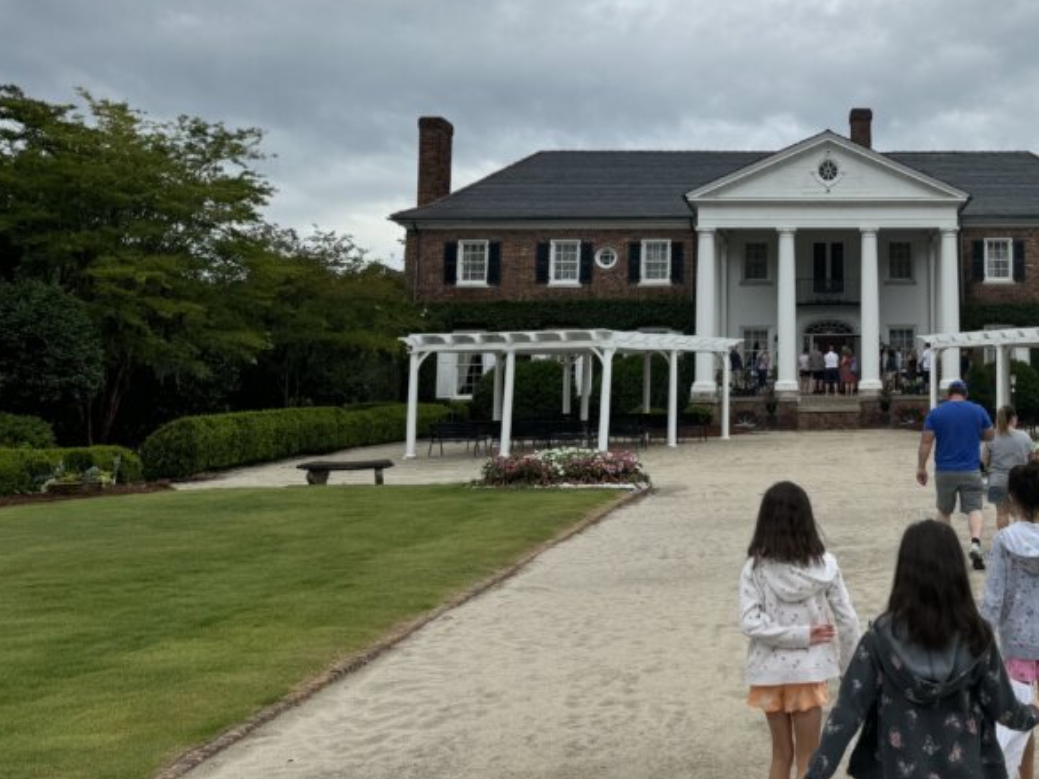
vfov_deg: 33.8
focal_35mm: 42
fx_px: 1261
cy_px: 209
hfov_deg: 42.0
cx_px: 884
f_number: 1.78
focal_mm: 6.76
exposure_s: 1/5814
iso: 80
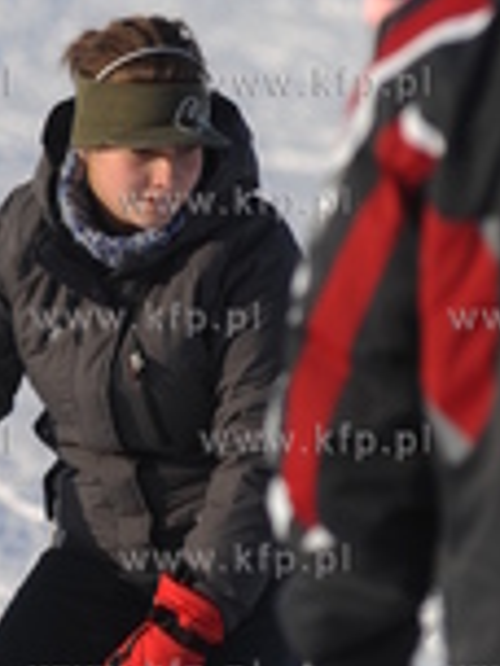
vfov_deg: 3.9
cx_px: 175
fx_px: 9706
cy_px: 434
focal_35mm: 504
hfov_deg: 3.0
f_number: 5
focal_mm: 200
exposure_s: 1/800
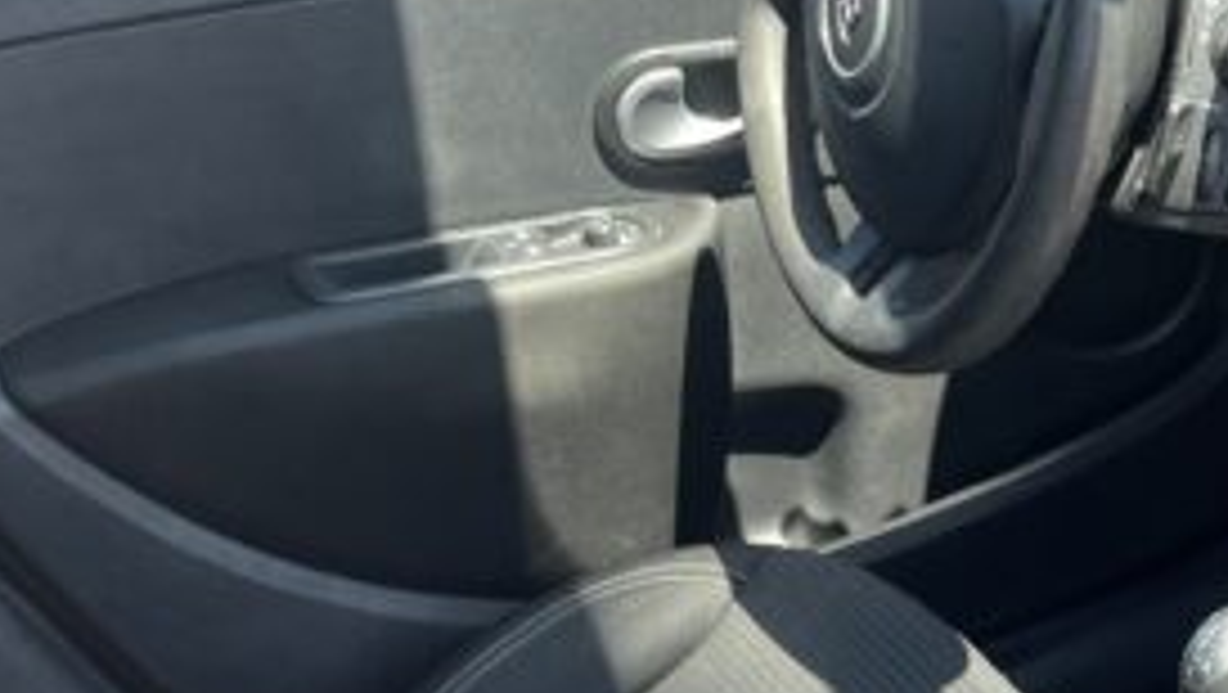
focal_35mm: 83
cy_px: 878
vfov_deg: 14.1
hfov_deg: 23.1
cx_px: 1538
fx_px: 2704
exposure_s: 1/347
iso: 50
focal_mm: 5.1
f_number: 1.6
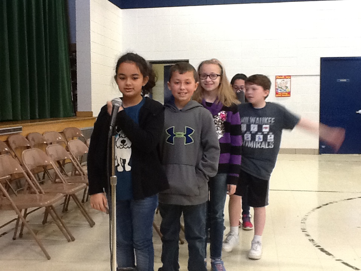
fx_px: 459
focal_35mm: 44
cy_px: 136
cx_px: 180
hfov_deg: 42.9
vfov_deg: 32.9
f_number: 2.4
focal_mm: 2.03
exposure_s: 1/30
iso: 160
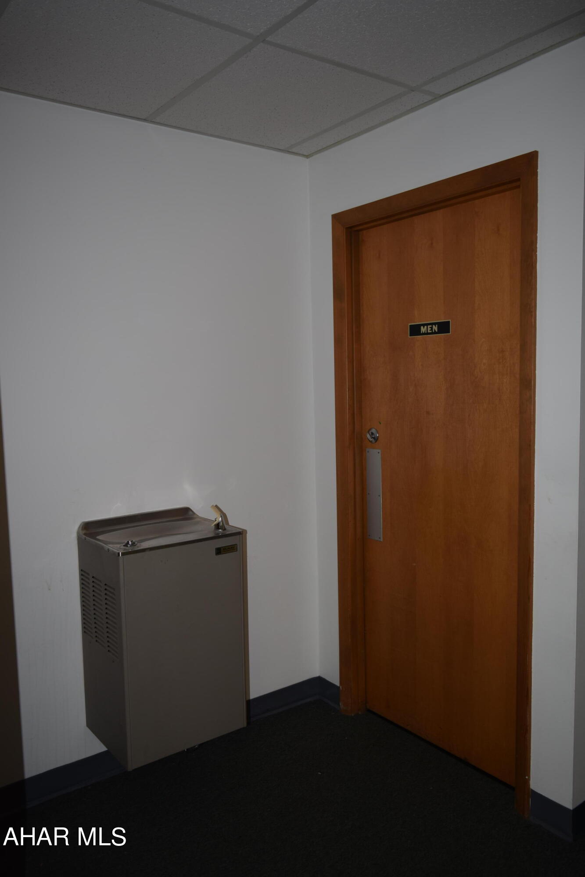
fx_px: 658
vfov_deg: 67.4
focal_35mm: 27
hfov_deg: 47.9
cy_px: 438
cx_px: 292
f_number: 3.5
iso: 100
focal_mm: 18
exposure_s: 1/60
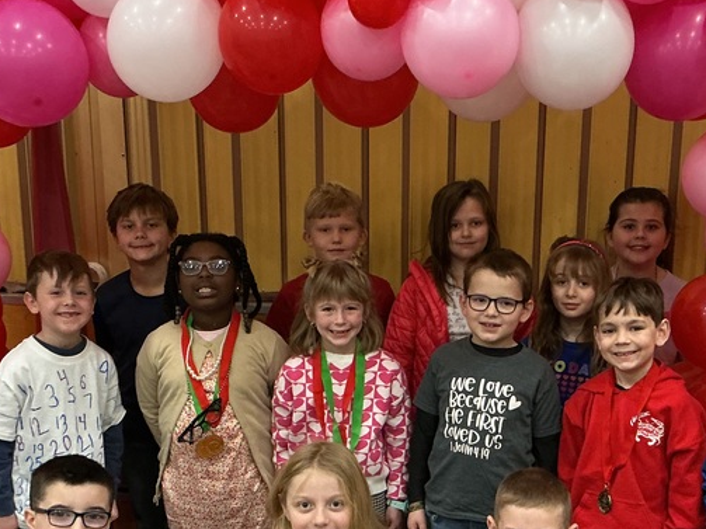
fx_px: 1203
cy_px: 400
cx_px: 406
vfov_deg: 24.5
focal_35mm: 59
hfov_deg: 32.7
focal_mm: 3
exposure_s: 1/40
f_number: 1.8
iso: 200
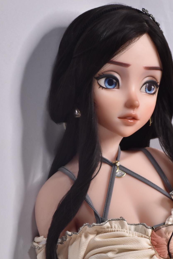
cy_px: 174
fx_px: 1288
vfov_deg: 11.5
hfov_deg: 7.7
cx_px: 122
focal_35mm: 179
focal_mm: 75
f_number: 6.3
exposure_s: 1/40
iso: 500
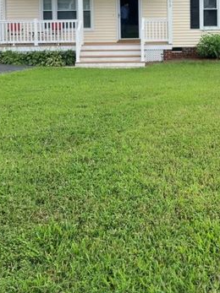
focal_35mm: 50
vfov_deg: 36.1
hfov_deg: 28.7
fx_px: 424
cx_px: 162
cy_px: 35
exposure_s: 1/1553
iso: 50
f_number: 1.5
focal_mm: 5.7
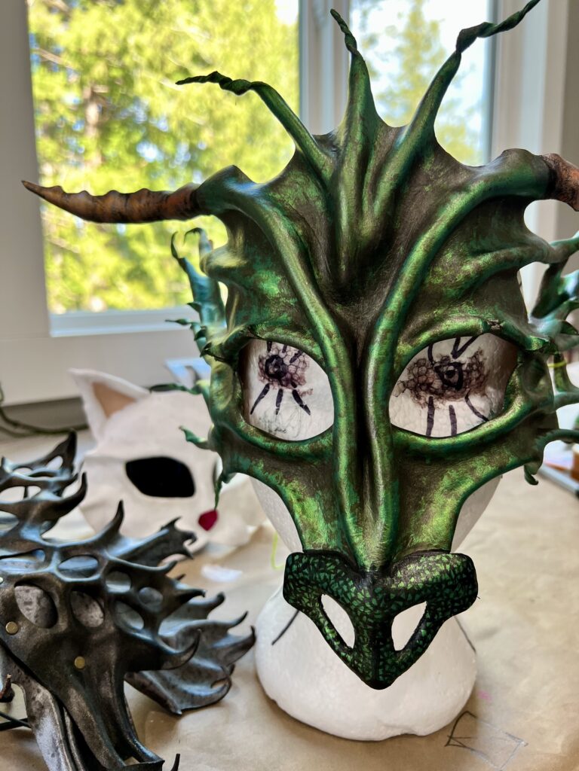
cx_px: 290
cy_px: 386
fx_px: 580
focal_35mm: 26
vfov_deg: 67.3
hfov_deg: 53.1
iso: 80
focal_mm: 5.7
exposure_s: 1/121
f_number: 1.5
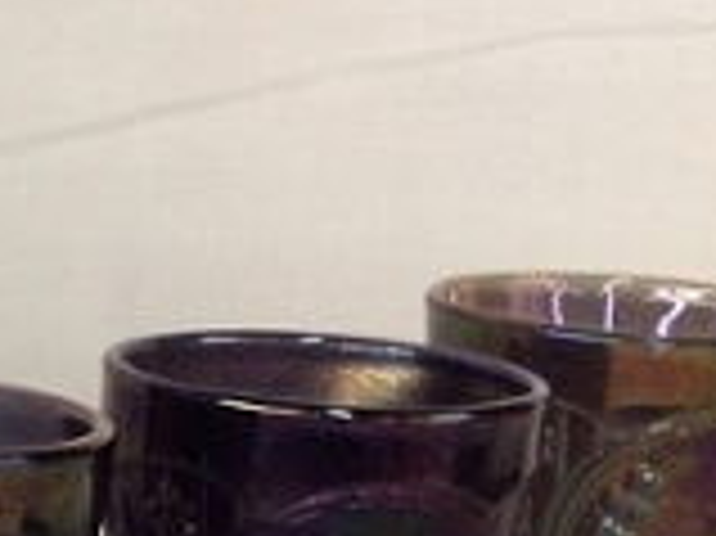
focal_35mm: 176
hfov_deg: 10.2
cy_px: 349
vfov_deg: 8.4
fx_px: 3638
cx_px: -838
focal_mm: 4.28
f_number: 2.4
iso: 64
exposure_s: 1/15
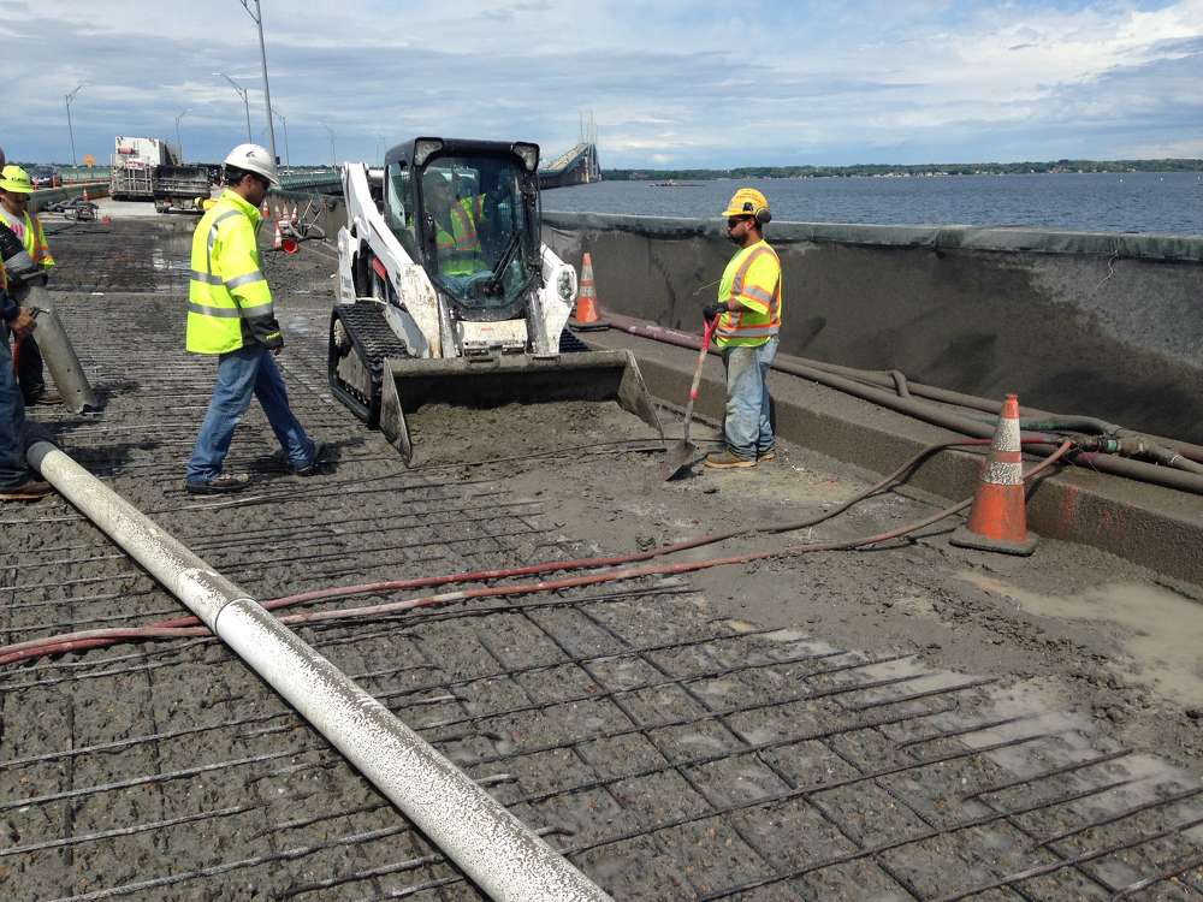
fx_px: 1147
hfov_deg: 55.4
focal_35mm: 33
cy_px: 451
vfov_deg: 42.9
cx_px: 602
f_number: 2.4
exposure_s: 1/2088
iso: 50
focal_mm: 4.12
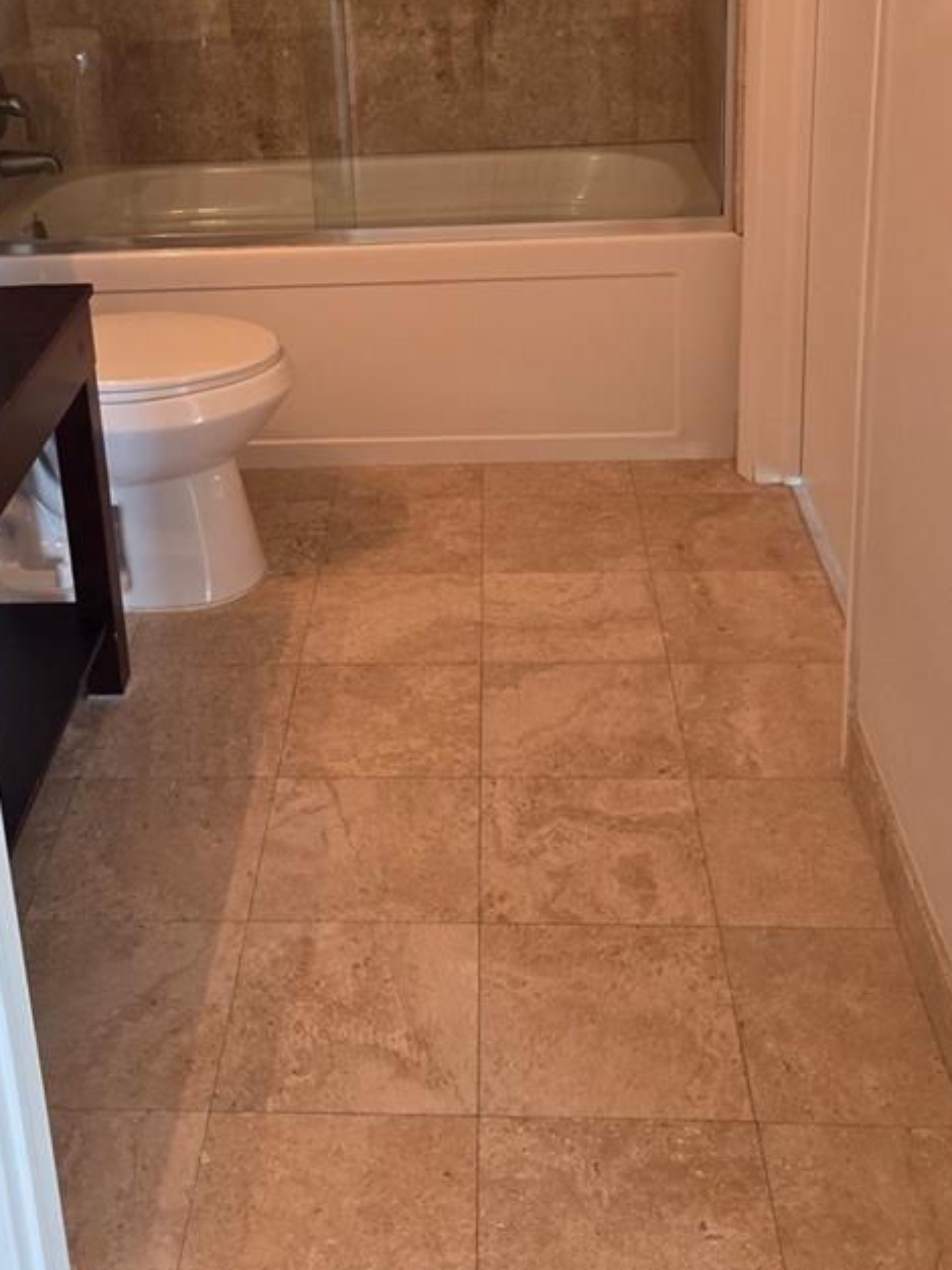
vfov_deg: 41.4
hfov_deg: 32.7
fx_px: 1614
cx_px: 365
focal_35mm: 44
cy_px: 280
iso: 320
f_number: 1.8
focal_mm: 5.4
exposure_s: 1/120
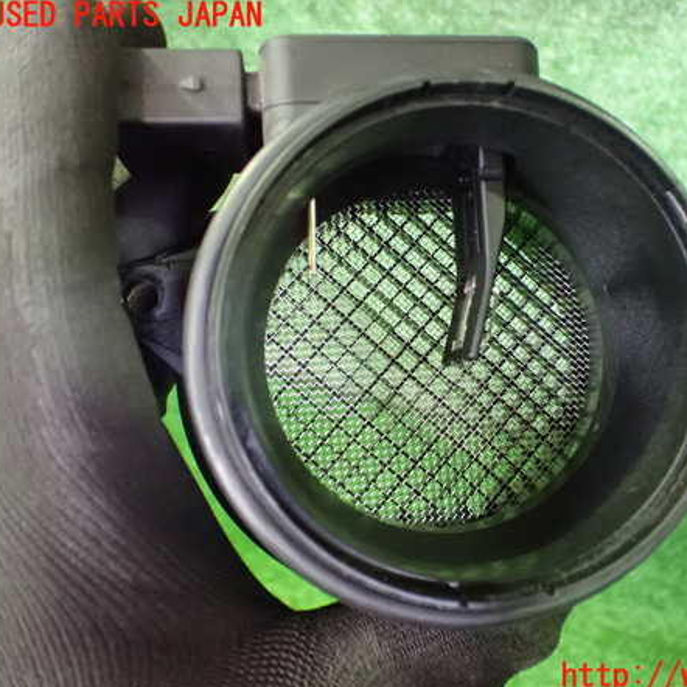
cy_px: 347
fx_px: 808
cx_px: 446
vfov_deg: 46.0
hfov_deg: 45.5
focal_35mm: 36
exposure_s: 1/20
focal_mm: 5.4
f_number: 2.3
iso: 1600
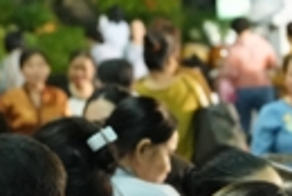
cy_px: 105
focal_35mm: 175
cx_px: 539
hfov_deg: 10.9
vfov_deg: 7.9
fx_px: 1421
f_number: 2.8
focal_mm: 35
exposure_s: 1/80
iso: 10000
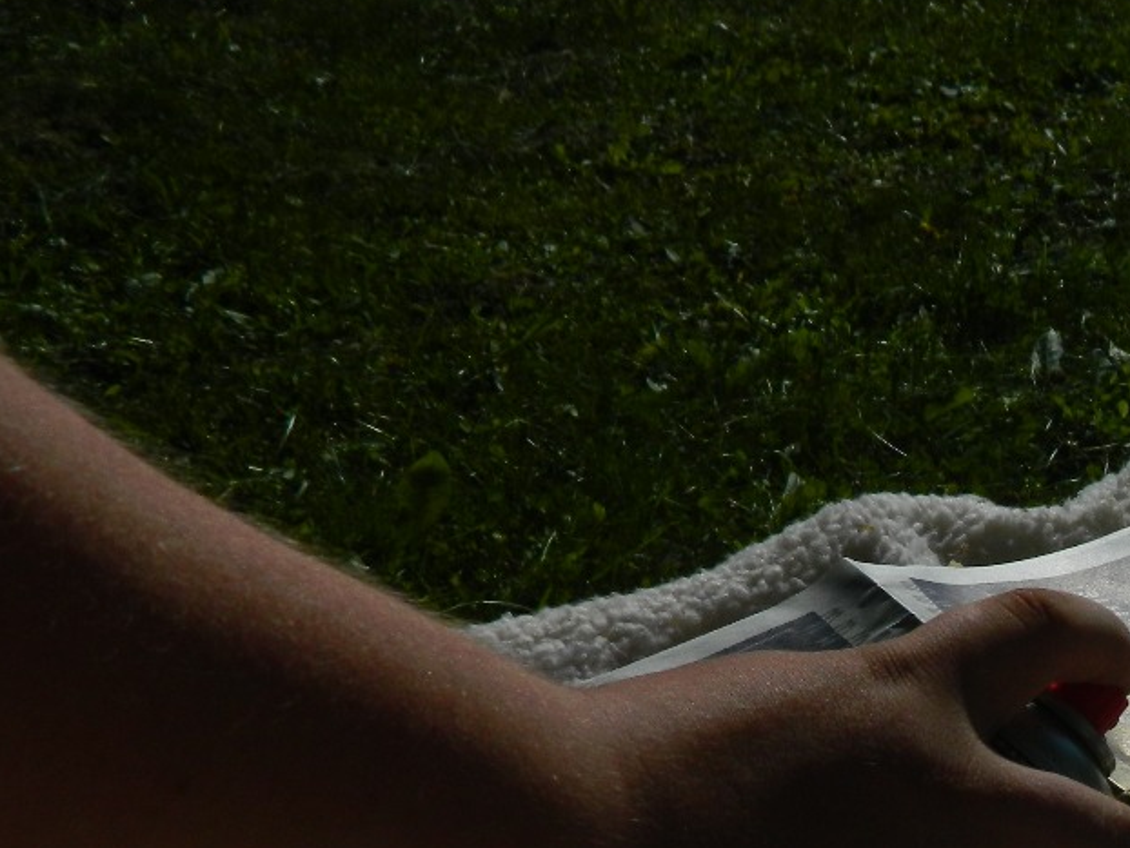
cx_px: 1261
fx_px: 2645
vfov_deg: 17.5
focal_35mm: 81
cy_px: 953
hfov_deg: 22.7
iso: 80
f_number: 9.4
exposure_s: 1/800
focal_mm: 6.2
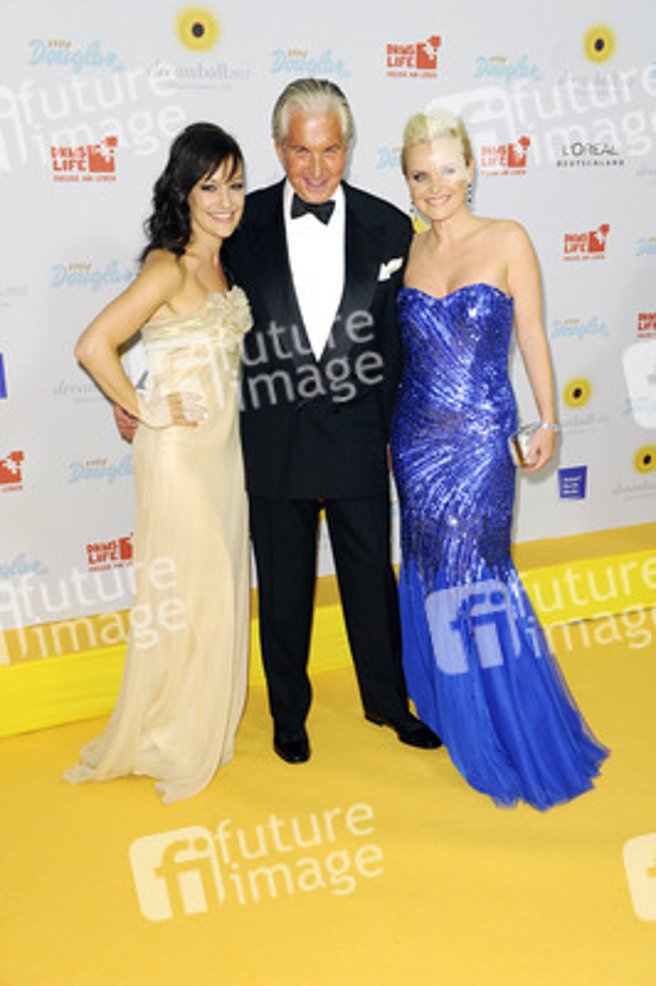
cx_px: 328
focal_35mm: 38
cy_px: 493
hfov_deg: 35.0
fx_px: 1040
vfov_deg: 50.7
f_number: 5.6
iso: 800
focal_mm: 38
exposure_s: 1/160
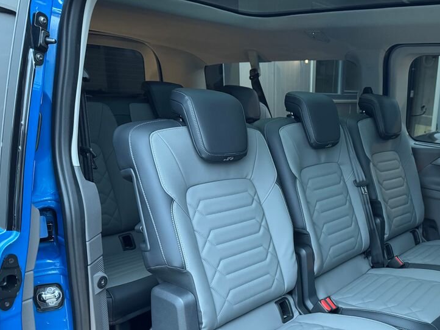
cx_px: 307
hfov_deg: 52.5
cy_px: 223
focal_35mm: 34
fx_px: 432
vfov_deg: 41.2
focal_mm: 6.76
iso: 800
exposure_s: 1/50
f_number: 1.78
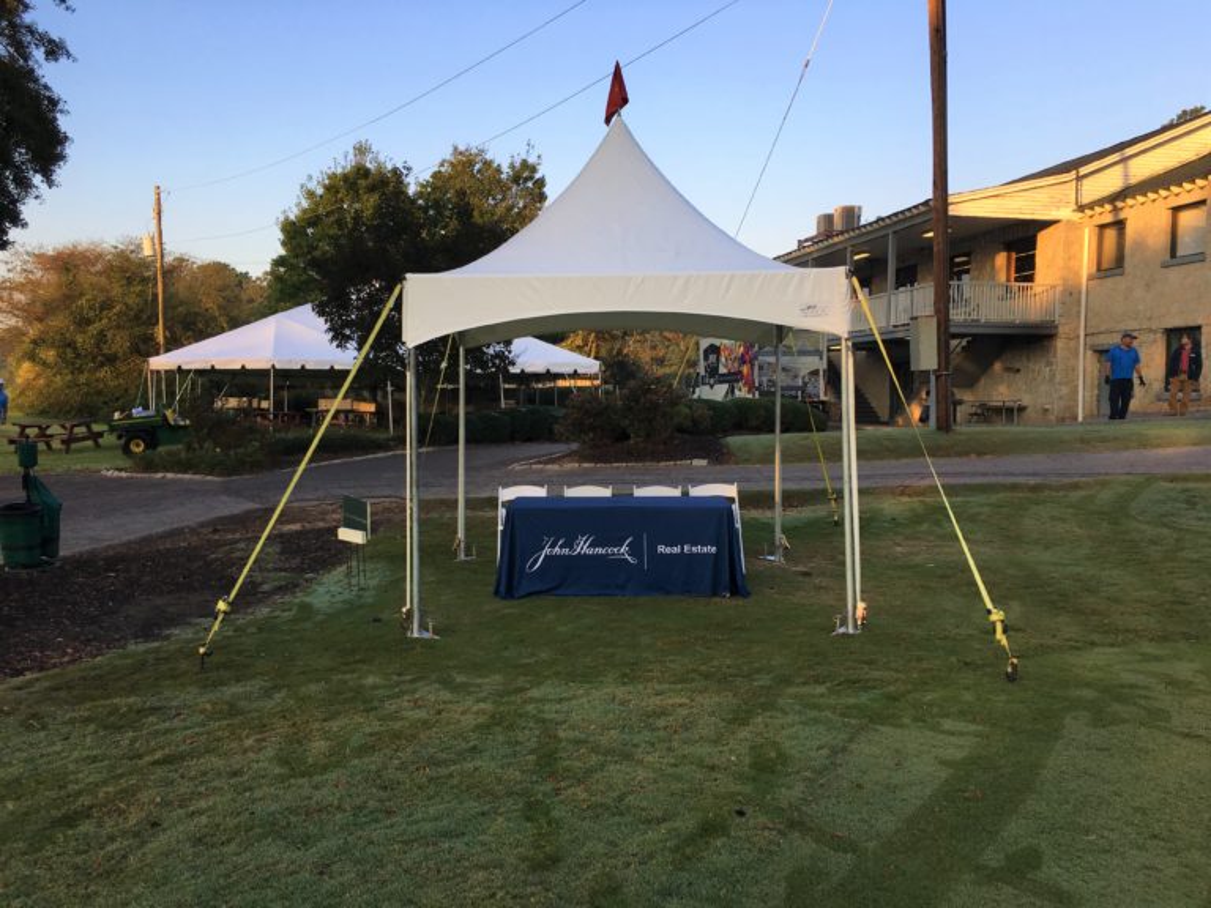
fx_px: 1015
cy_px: 454
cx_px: 606
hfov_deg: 61.7
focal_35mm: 29
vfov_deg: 48.2
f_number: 2.2
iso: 25
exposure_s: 1/353
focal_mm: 4.15
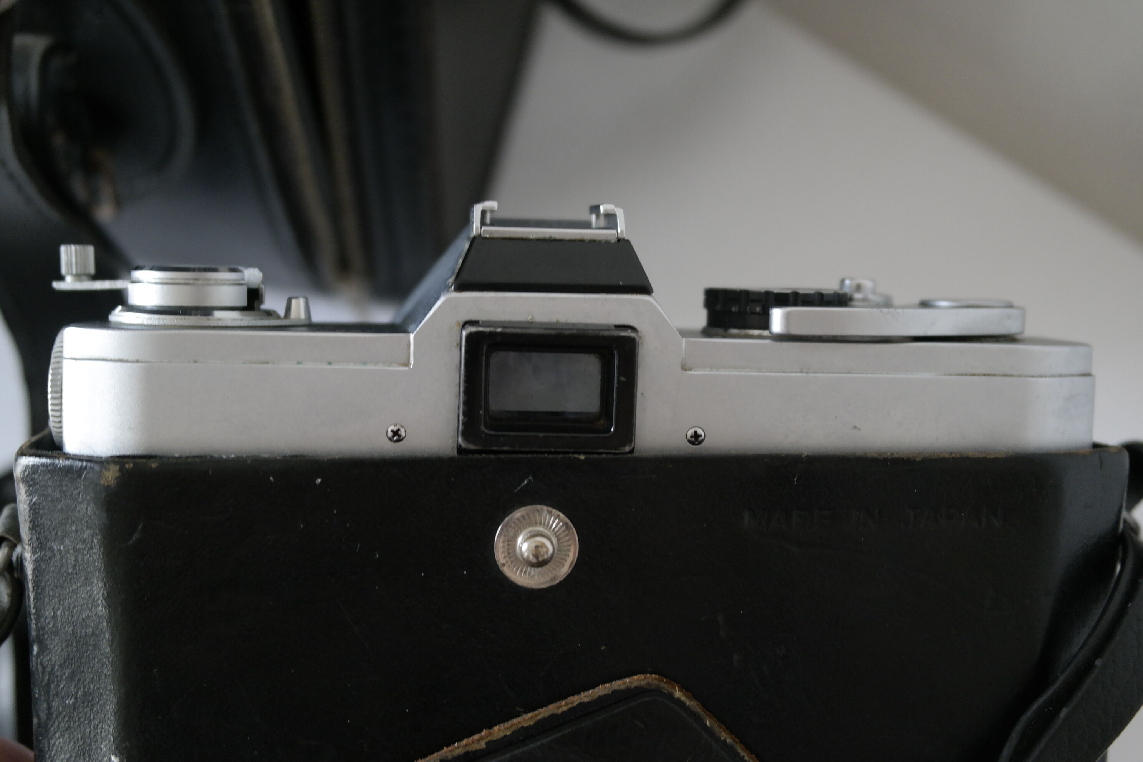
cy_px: 381
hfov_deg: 40.3
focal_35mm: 49
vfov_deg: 27.5
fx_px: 1556
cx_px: 572
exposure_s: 1/60
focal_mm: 32
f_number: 4.5
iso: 800
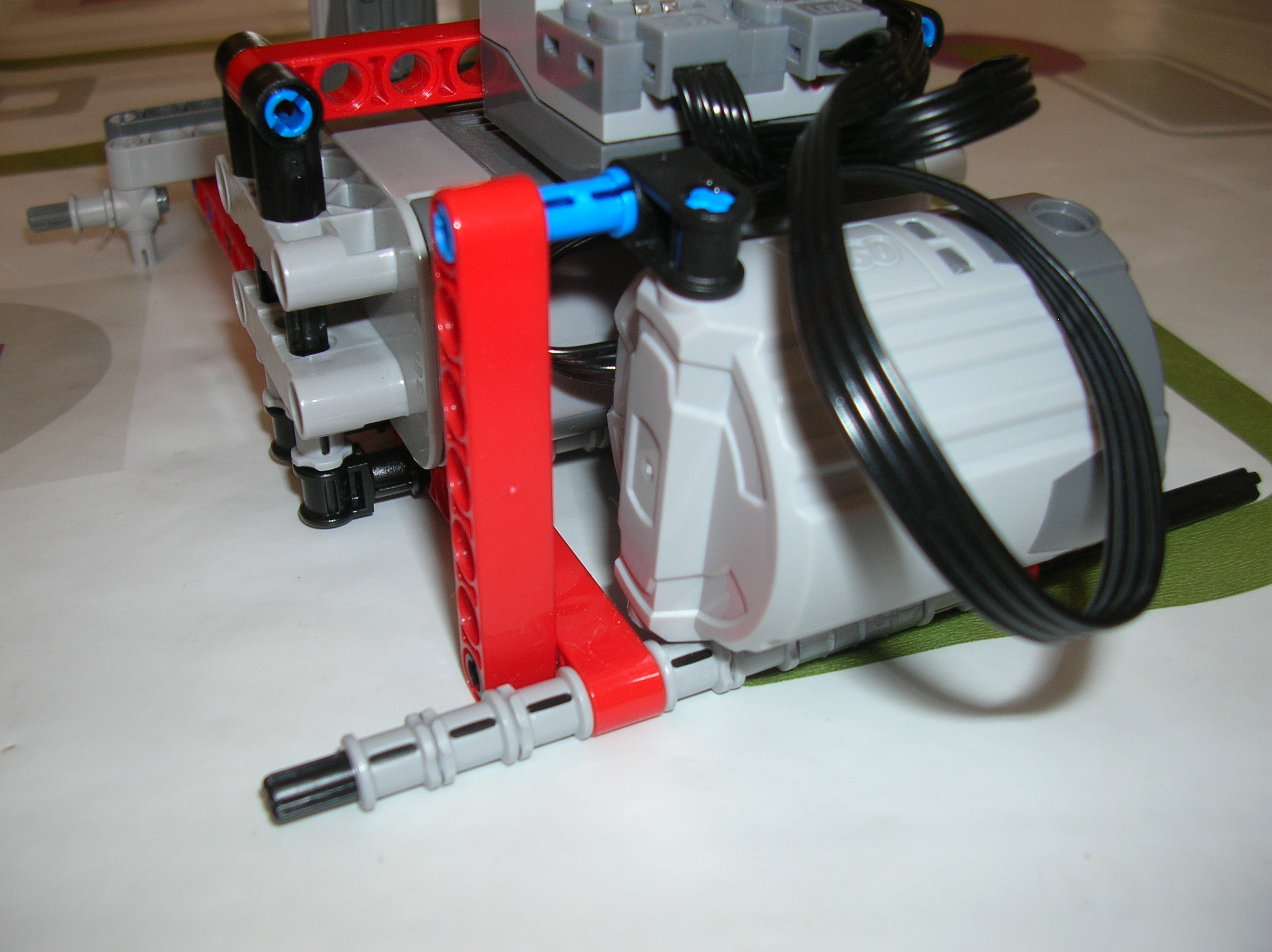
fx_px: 1285
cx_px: 636
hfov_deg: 52.7
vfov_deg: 40.6
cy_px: 476
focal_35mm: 35
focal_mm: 5.8
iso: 50
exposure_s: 1/60.1
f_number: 2.8
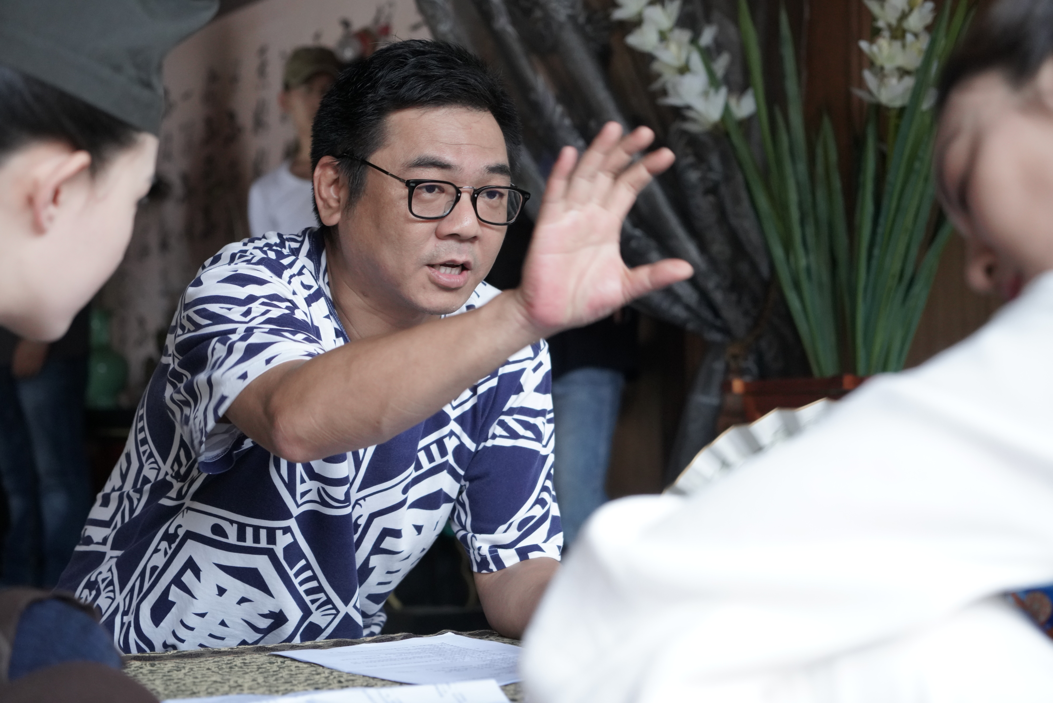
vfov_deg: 21.9
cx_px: 526
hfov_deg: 32.4
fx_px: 1814
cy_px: 352
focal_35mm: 62
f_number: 4
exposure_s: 1/125
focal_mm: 62
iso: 3200
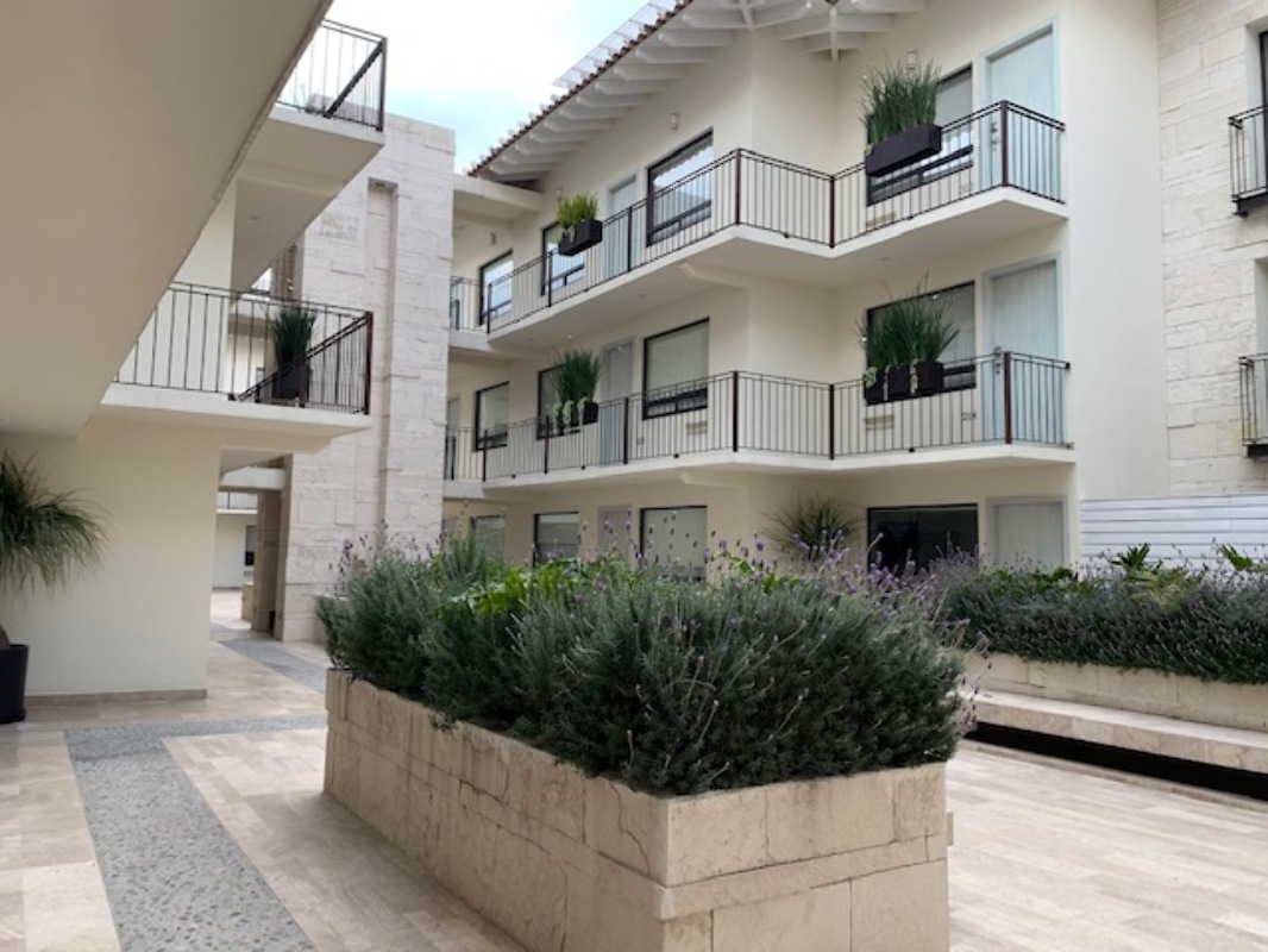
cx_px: 634
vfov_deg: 53.1
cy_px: 476
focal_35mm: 26
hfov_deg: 67.3
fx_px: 953
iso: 25
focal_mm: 4.25
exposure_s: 1/424
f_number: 1.8
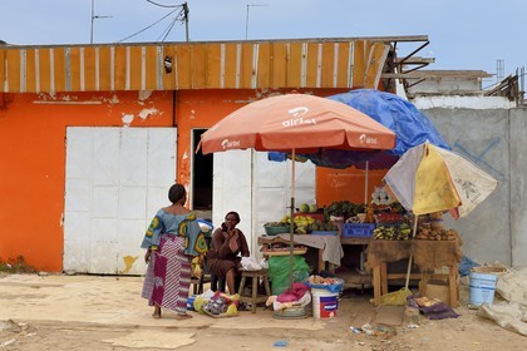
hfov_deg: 41.1
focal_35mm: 48
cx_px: 264
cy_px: 176
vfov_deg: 28.1
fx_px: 703
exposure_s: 1/640
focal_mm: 48
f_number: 11
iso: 400
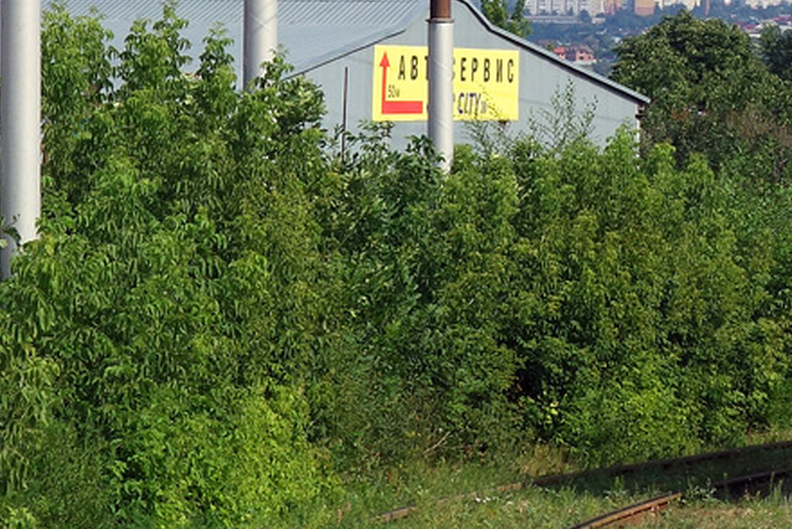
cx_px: 841
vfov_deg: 9.9
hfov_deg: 14.5
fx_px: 3060
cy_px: 85
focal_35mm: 139
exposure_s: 1/500
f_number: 7.1
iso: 125
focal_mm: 19.1
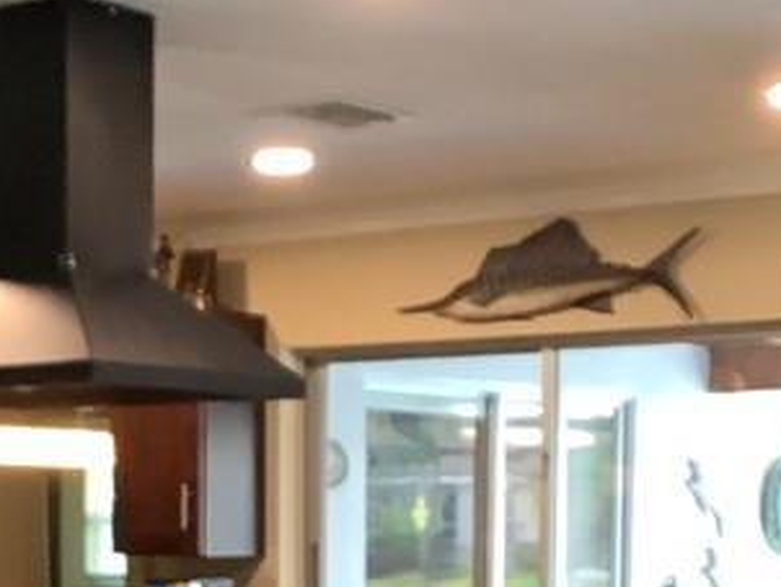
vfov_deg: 13.8
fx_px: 2371
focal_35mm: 105
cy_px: 662
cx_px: 197
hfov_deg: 18.6
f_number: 2.4
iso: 200
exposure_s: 1/60
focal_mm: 3.3
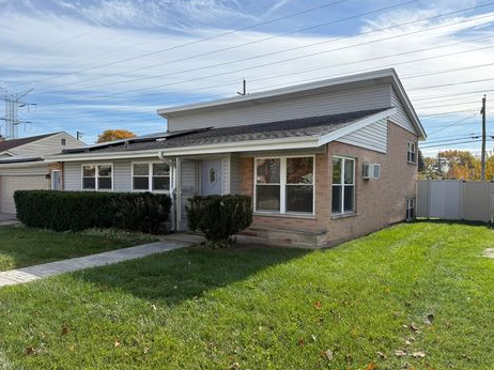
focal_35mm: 26
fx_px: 371
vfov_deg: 53.0
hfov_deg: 67.2
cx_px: 229
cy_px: 192
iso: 100
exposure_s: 1/2703
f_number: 1.78
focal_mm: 6.76
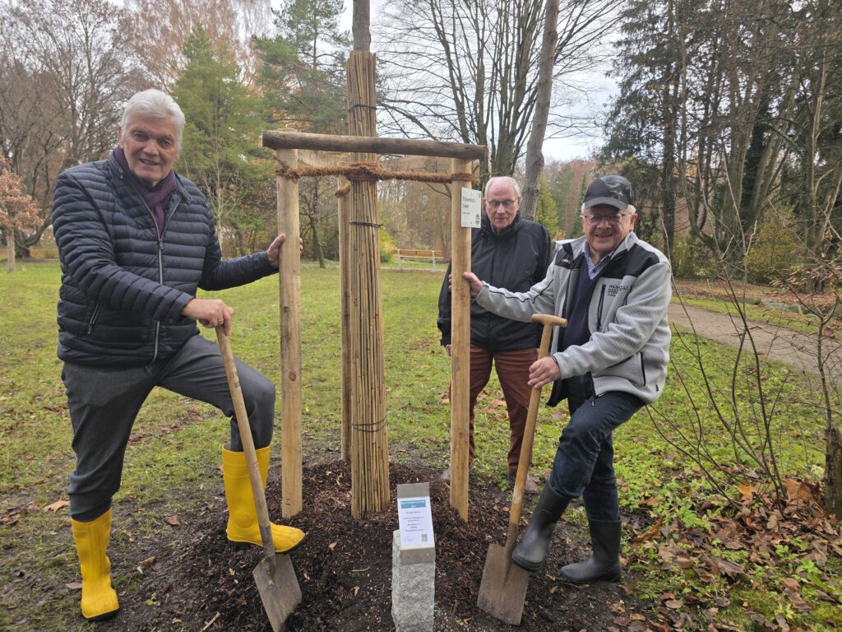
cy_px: 316
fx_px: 559
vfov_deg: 58.9
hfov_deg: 73.9
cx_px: 421
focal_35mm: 23
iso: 32
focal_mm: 6.3
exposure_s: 1/359
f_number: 1.7
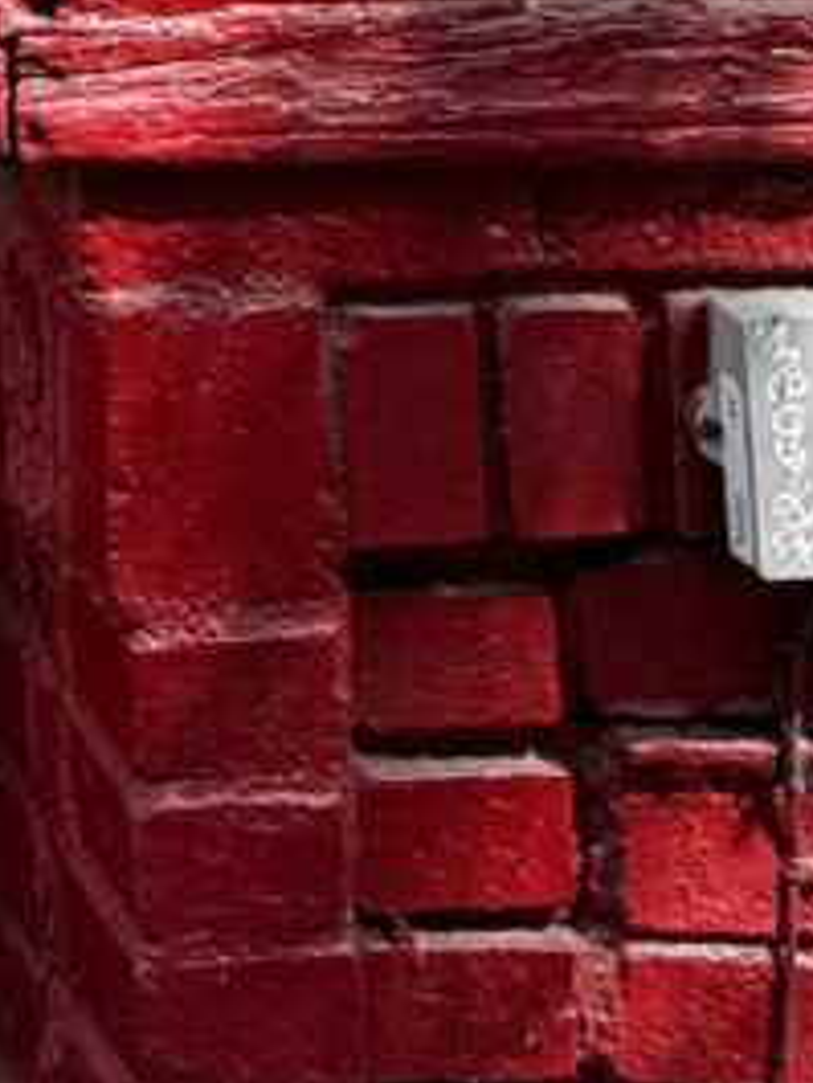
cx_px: -1320
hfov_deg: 9.2
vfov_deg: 11.5
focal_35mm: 139
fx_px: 4349
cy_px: -1561
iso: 80
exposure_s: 1/488
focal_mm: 6.76
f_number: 1.78
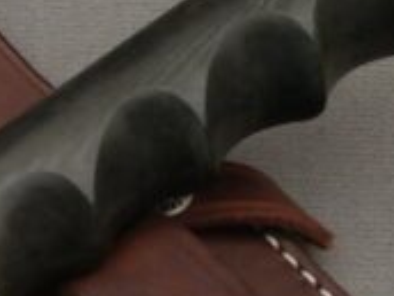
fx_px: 1628
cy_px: 321
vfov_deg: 10.3
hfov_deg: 13.6
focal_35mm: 143
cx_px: 16
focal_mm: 7.28
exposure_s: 1/20
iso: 400
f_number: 3.6
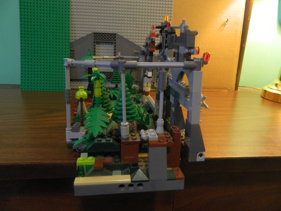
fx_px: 203
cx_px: 140
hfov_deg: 69.4
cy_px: 106
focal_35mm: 25
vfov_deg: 54.9
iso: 400
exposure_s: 1/20
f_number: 3.1
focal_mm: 4.5
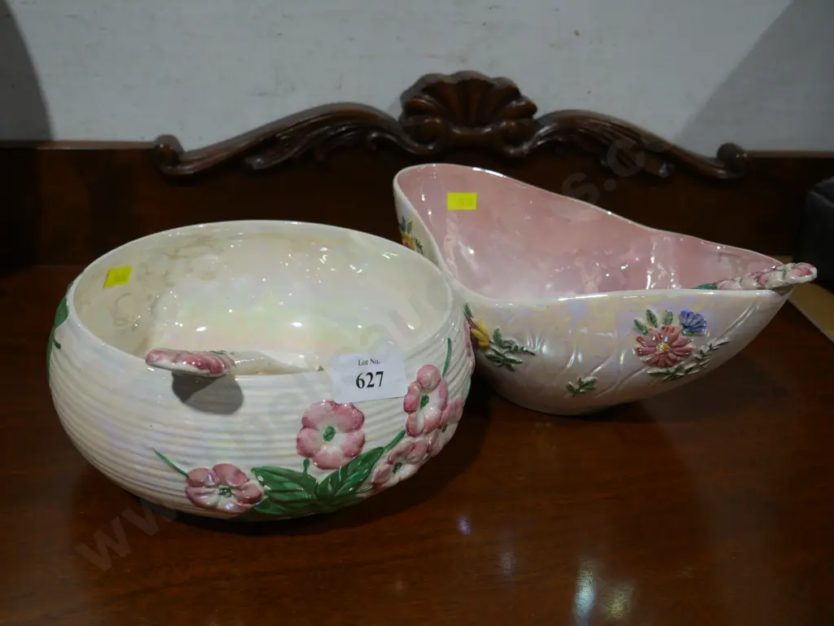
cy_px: 313
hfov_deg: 46.8
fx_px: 964
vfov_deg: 36.0
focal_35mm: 40
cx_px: 417
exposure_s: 1/60
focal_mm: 20
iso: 200
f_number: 4.5
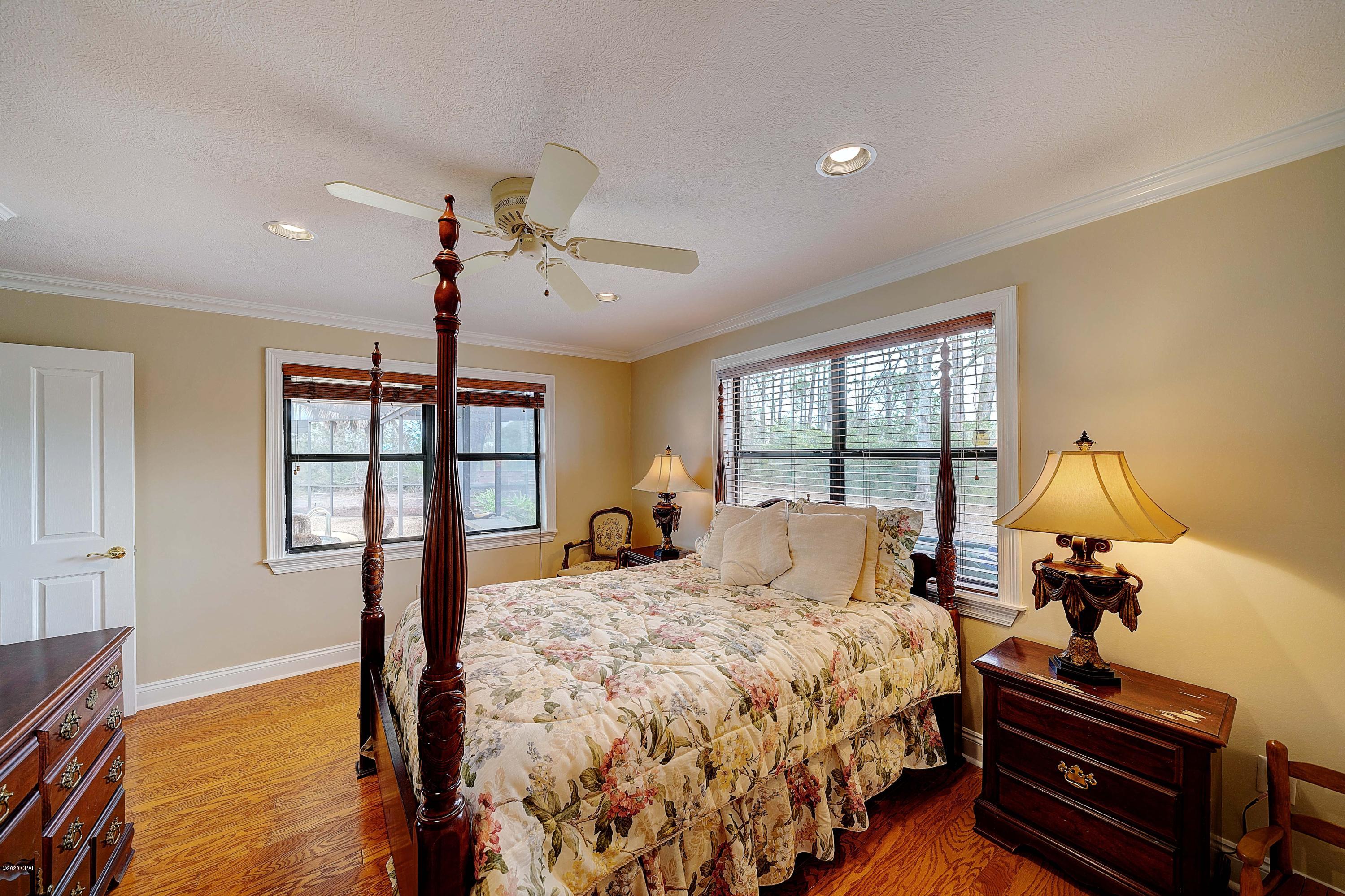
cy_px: 448
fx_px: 448
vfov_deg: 90.0
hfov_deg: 112.6
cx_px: 672
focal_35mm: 12
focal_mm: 12
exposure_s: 1/20
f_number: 5.6
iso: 100
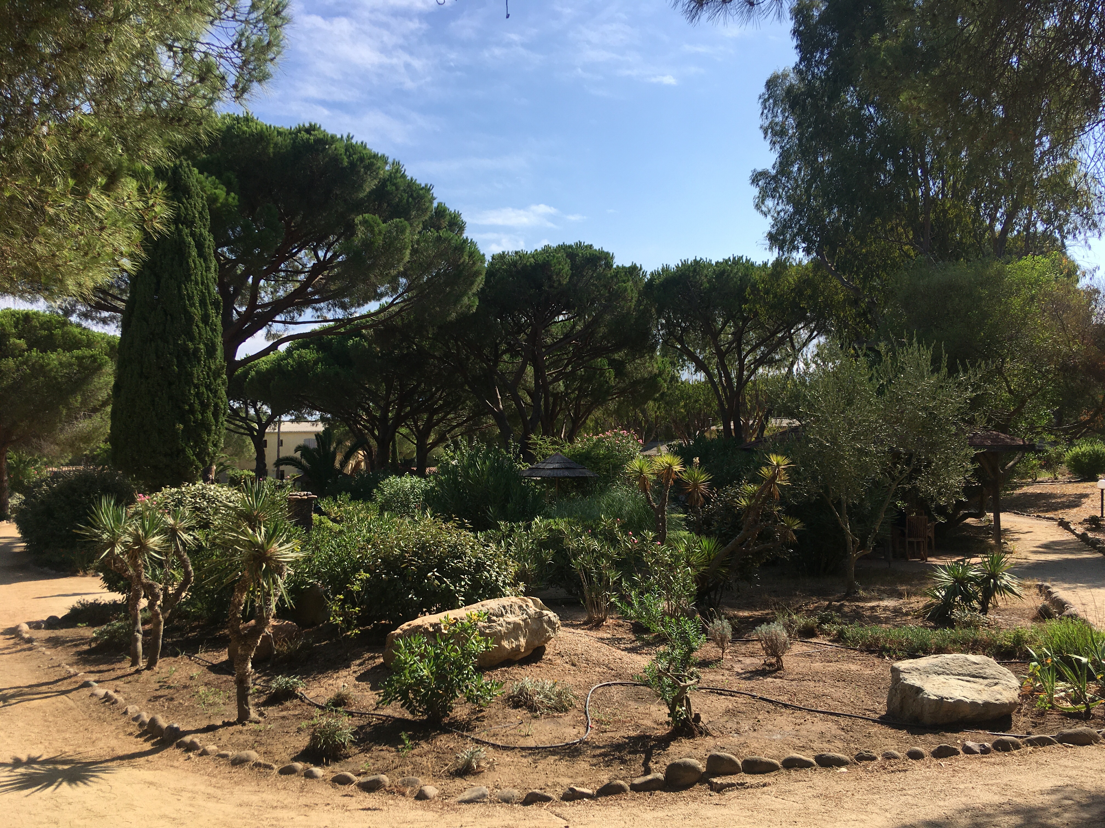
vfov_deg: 48.2
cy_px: 414
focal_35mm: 29
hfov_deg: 61.7
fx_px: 926
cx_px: 552
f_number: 2.2
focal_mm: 4.15
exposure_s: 1/1399
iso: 25
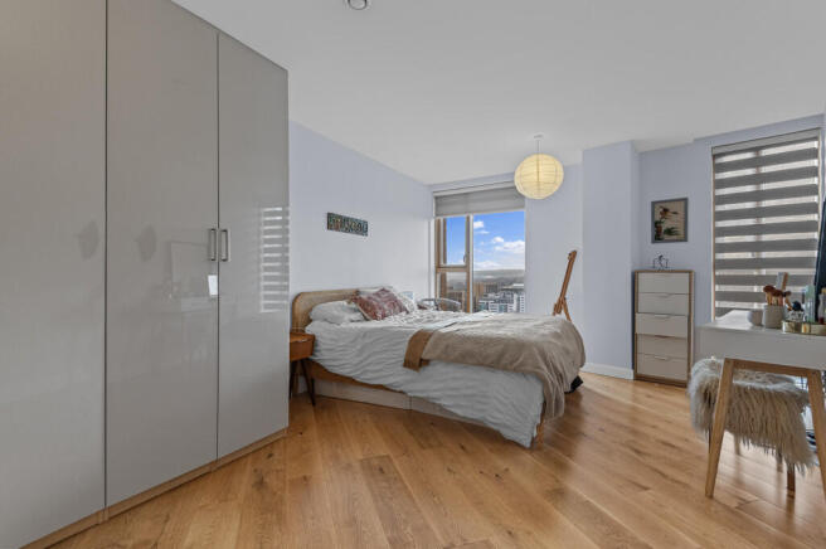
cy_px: 274
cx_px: 413
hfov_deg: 96.8
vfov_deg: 73.6
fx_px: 367
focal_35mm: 16
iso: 1250
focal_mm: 16
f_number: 7.1
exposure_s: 1/100
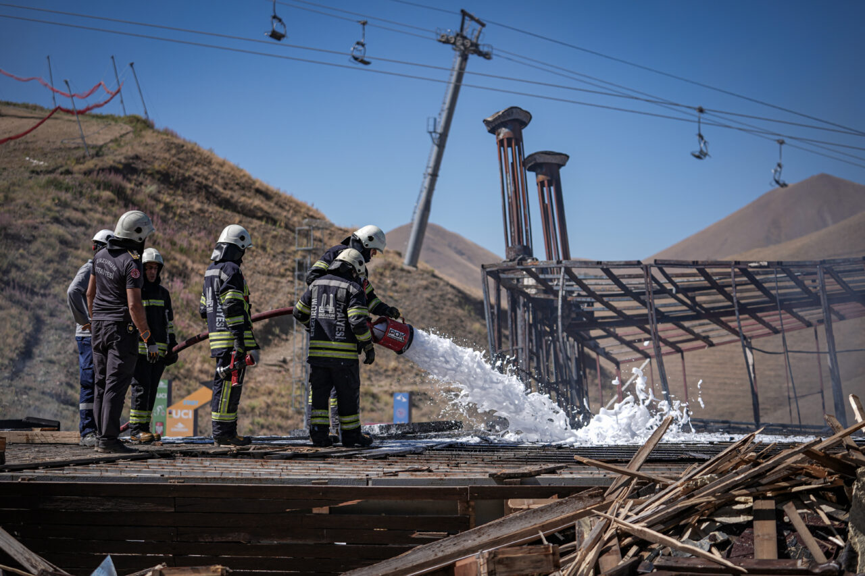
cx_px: 432
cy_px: 288
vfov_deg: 19.5
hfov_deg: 28.8
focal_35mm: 70
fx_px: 1682
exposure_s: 1/3200
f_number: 2.8
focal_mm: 70
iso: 125
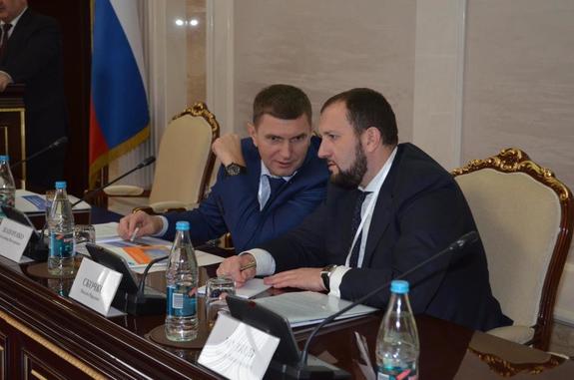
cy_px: 190
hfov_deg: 31.9
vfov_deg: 21.5
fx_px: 1003
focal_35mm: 63
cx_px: 287
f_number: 5.3
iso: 1600
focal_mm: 42
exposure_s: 1/160
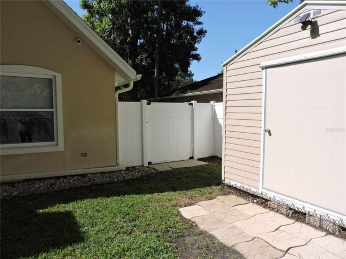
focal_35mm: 24
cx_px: 173
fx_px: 240
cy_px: 130
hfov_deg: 71.6
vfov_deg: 56.8
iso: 100
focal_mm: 4.3
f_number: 3
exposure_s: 1/1250
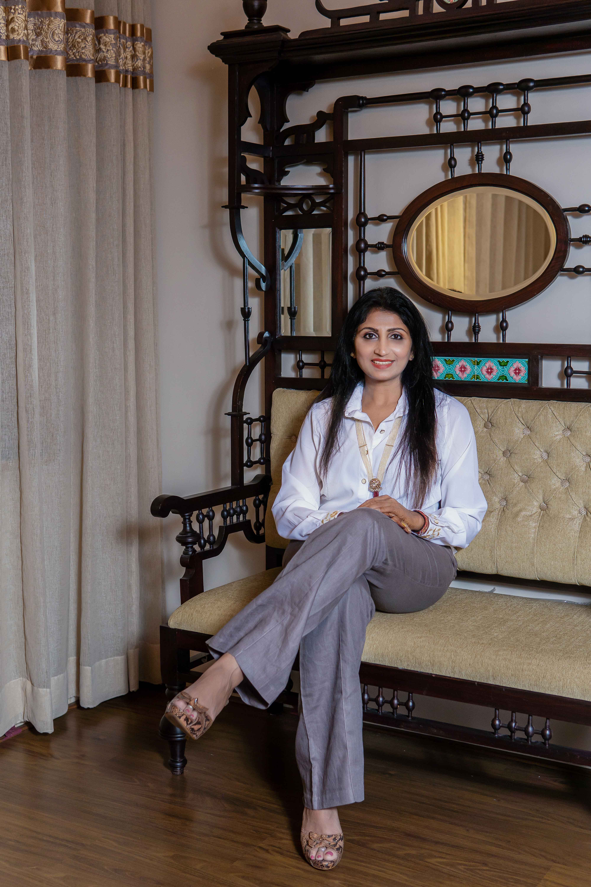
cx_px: 296
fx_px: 1108
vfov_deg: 43.6
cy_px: 444
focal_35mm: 45
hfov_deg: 29.9
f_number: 2.8
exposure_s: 1/125
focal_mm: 30
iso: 200
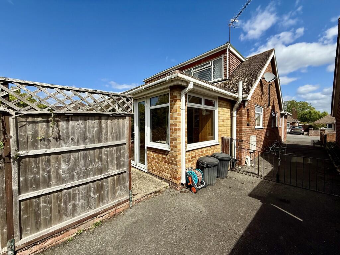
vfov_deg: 85.7
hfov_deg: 102.1
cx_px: 170
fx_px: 138
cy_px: 128
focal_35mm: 14
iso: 50
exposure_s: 1/2717
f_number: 2.2
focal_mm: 2.22
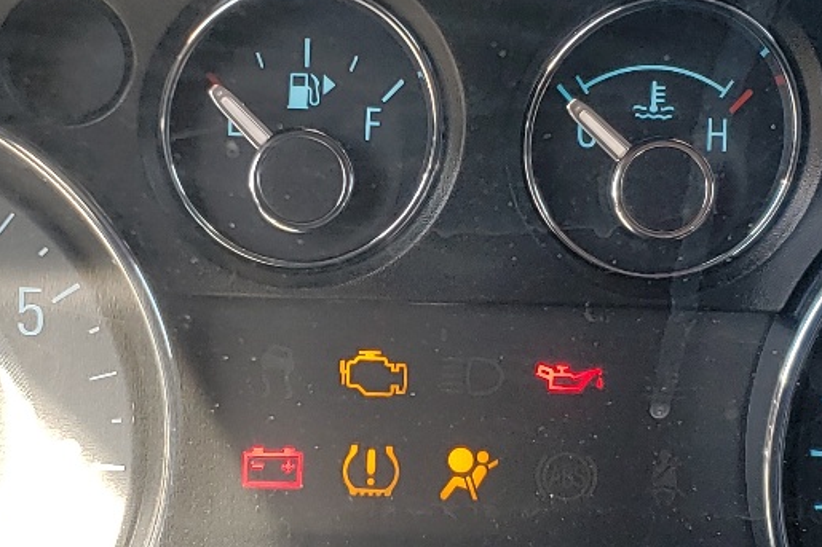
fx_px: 1917
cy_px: 254
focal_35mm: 84
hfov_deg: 24.2
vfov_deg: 16.2
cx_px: 394
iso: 50
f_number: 1.5
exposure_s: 1/145
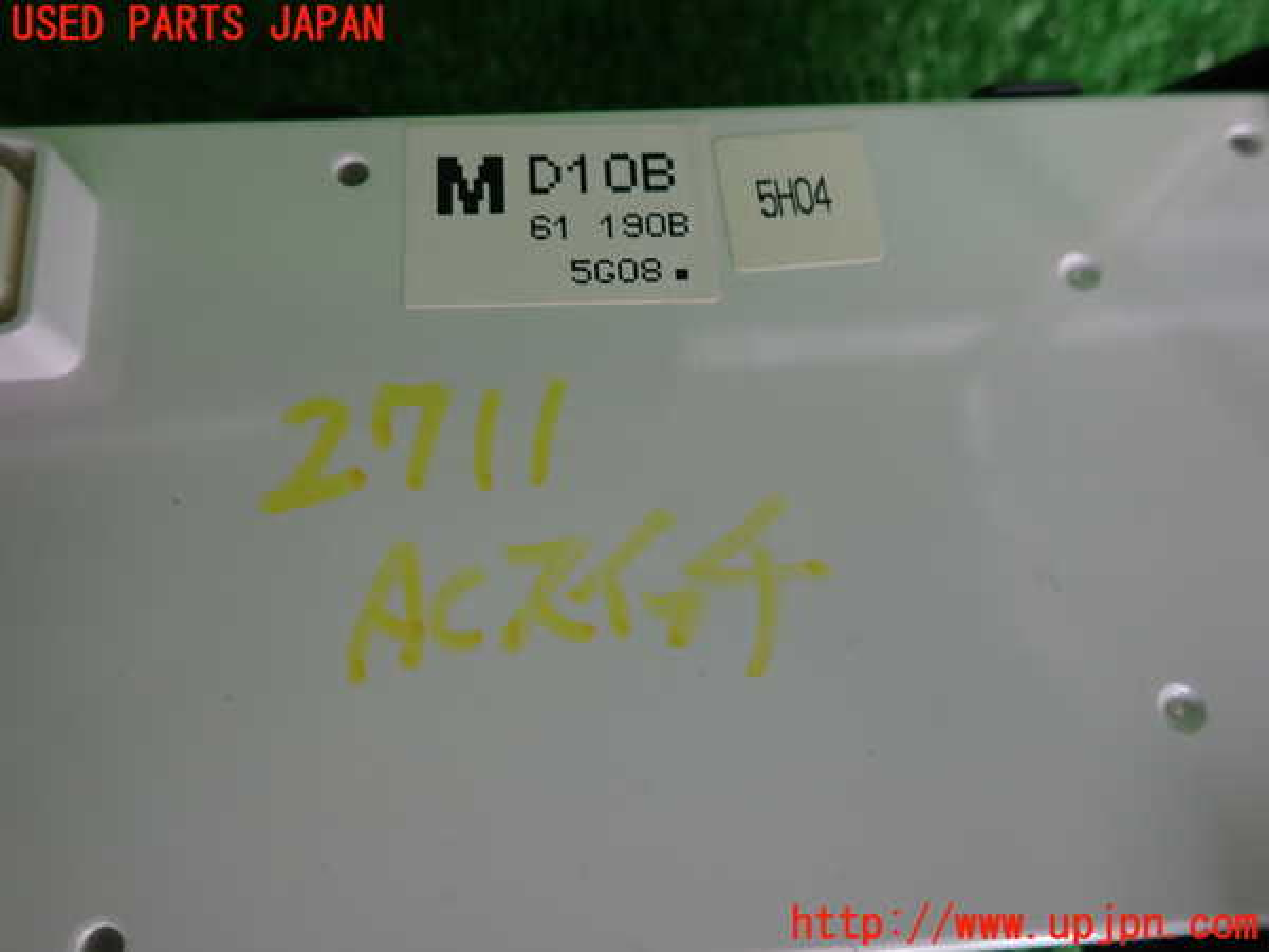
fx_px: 916
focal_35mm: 25
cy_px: 476
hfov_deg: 69.4
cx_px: 634
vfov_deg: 54.9
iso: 125
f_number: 2
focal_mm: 4.5
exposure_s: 1/60
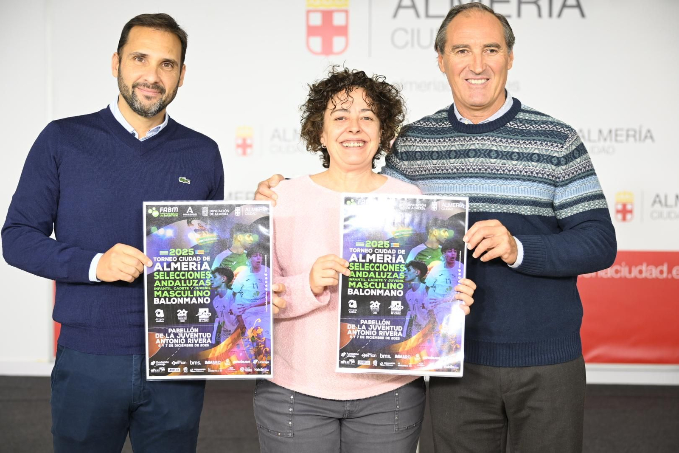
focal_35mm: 56
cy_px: 226
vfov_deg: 24.2
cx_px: 340
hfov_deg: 35.6
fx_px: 1056
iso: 1000
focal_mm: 56
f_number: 2.8
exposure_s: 1/320
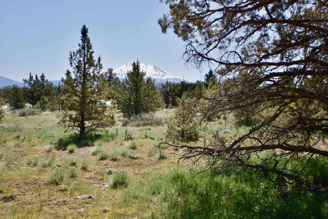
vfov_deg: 36.9
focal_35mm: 36
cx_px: 164
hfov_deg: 53.1
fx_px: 328
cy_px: 110
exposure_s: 1/1000
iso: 200
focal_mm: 24
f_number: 4.5
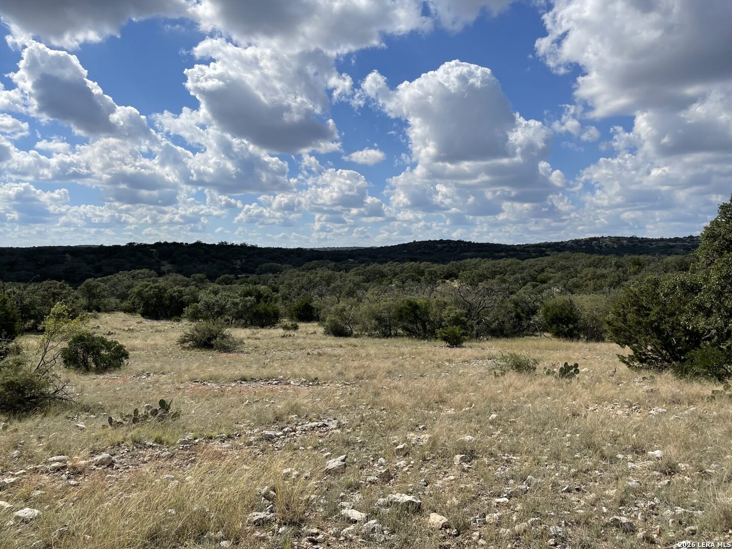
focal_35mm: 26
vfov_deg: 53.1
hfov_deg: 67.3
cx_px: 366
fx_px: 550
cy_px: 274
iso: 32
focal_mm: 4.2
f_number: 1.6
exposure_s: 1/7813
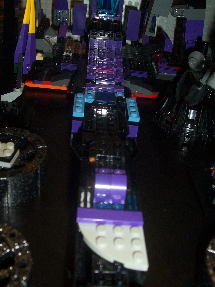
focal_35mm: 42
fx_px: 348
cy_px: 144
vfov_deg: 44.8
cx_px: 108
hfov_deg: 34.3
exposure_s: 1/60
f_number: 3
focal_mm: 7
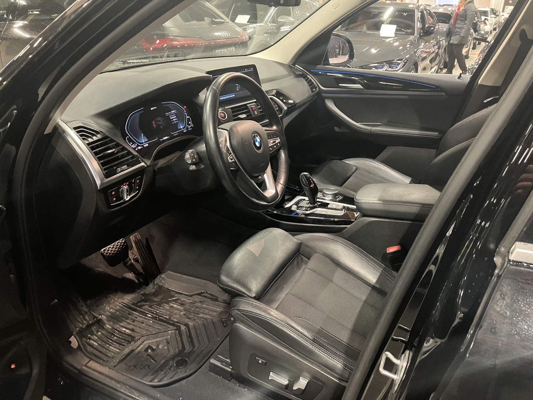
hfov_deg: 63.4
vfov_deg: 49.7
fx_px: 431
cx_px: 266
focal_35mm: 28
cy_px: 200
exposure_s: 1/30
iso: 640
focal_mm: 3.99
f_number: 1.8
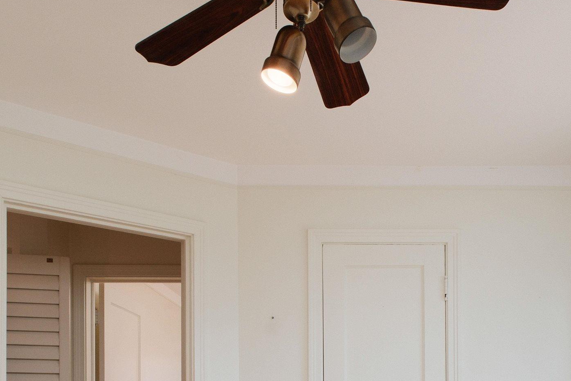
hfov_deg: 55.1
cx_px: 412
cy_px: 400
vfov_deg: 35.3
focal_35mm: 33
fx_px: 523
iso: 800
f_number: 8
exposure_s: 1/250
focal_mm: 10
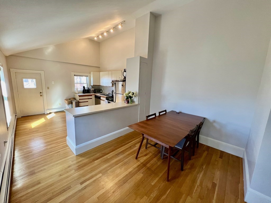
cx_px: 136
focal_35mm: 13
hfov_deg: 106.2
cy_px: 102
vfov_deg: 89.9
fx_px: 102
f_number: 1.8
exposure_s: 1/120
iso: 200
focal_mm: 1.57
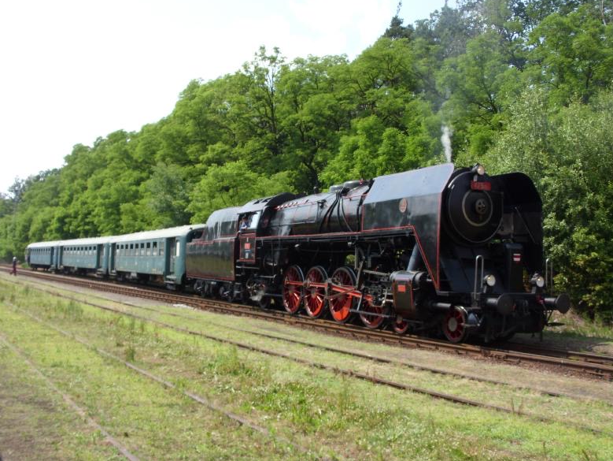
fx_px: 691
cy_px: 227
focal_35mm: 39
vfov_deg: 36.8
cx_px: 302
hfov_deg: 47.8
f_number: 4.9
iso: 50
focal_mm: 6.3
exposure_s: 1/228
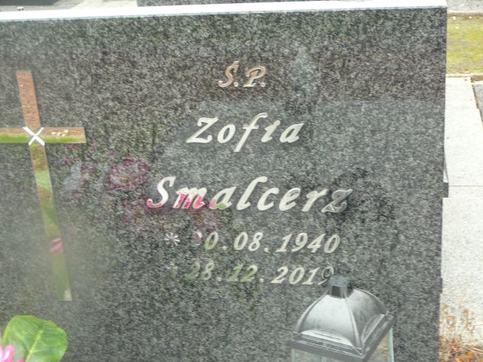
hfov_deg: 32.2
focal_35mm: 60
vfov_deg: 24.4
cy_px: 181
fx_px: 837
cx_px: 238
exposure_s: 1/8
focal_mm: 8.7
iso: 200
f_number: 3.5
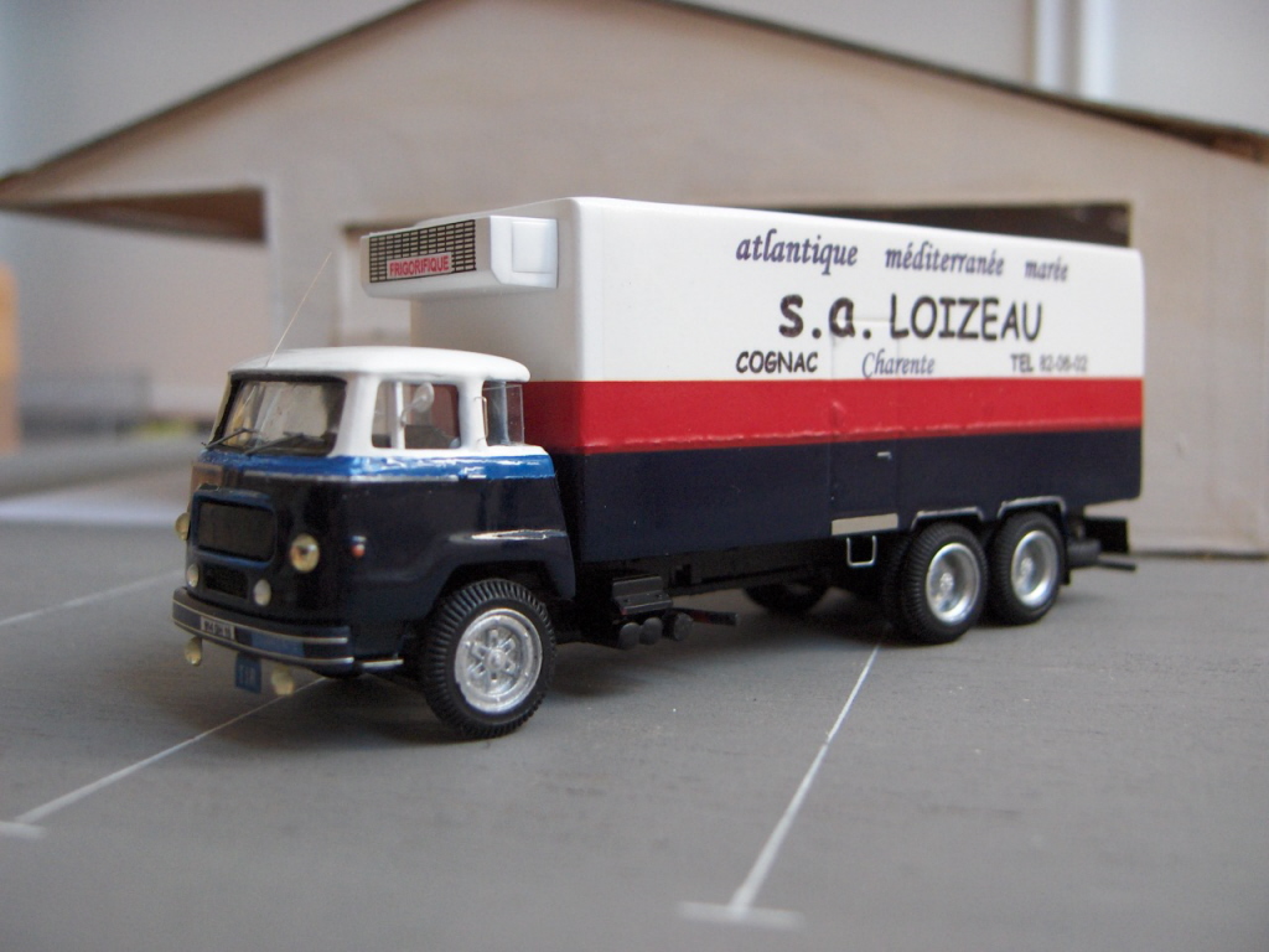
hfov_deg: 47.9
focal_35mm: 39
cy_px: 476
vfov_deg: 36.8
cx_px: 634
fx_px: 1430
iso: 200
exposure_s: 1/123
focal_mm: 8
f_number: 2.8
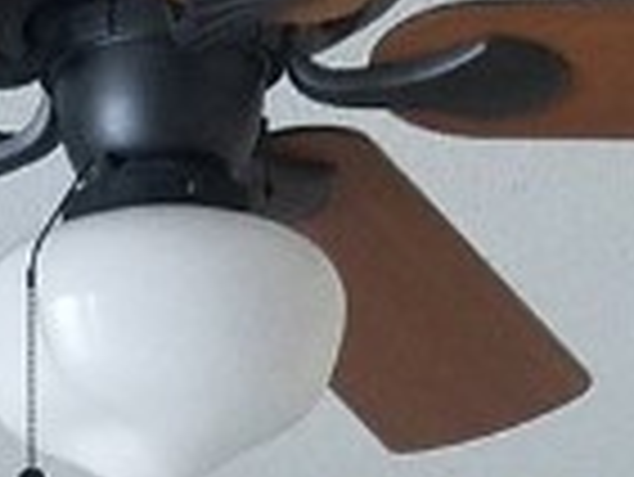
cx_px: -121
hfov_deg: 10.3
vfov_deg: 6.7
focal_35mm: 189
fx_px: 3465
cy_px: 1706
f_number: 1.7
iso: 200
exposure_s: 1/16
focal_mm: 4.2
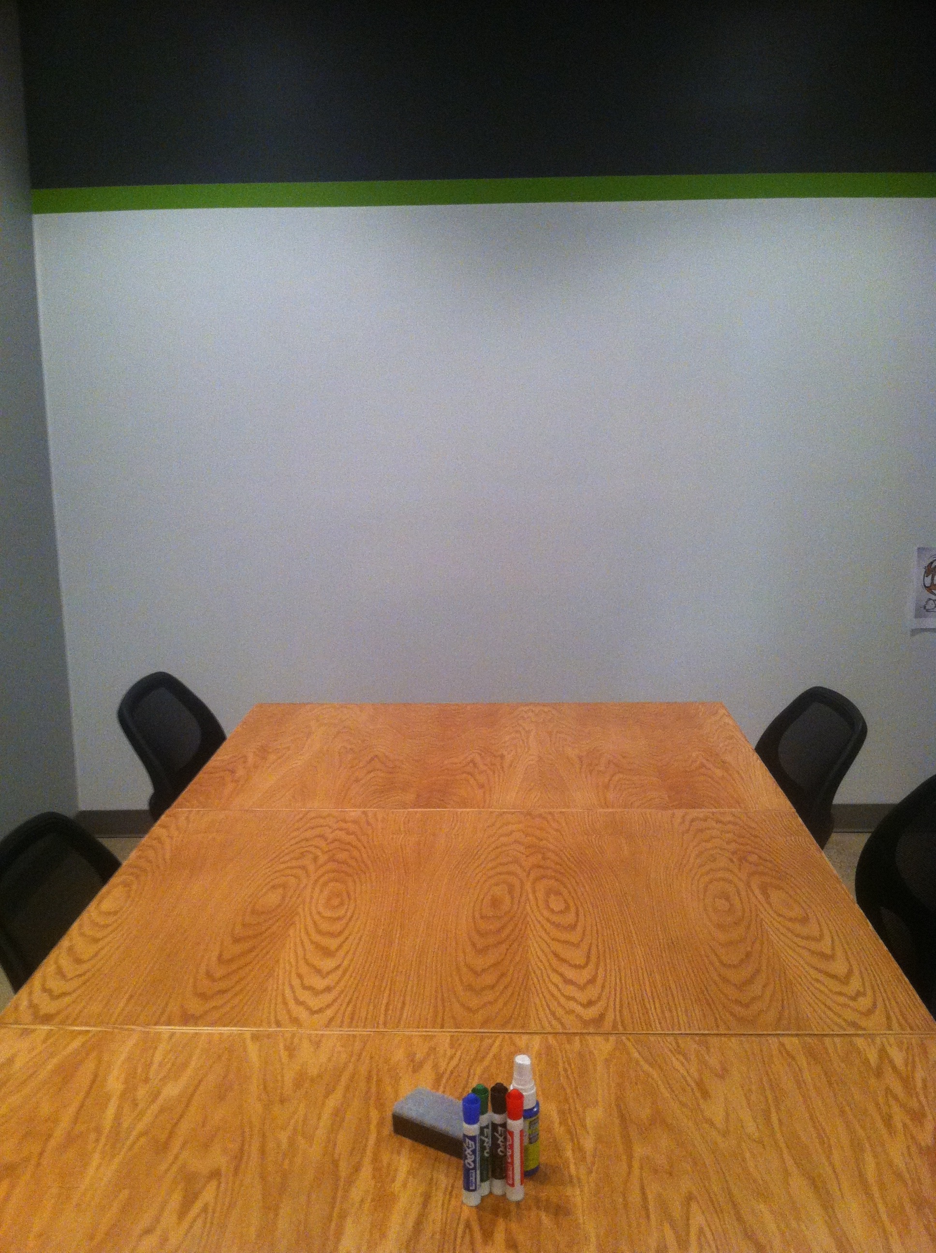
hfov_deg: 40.6
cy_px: 626
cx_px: 468
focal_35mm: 35
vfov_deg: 52.7
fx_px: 1265
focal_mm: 3.85
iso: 200
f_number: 2.8
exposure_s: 1/15
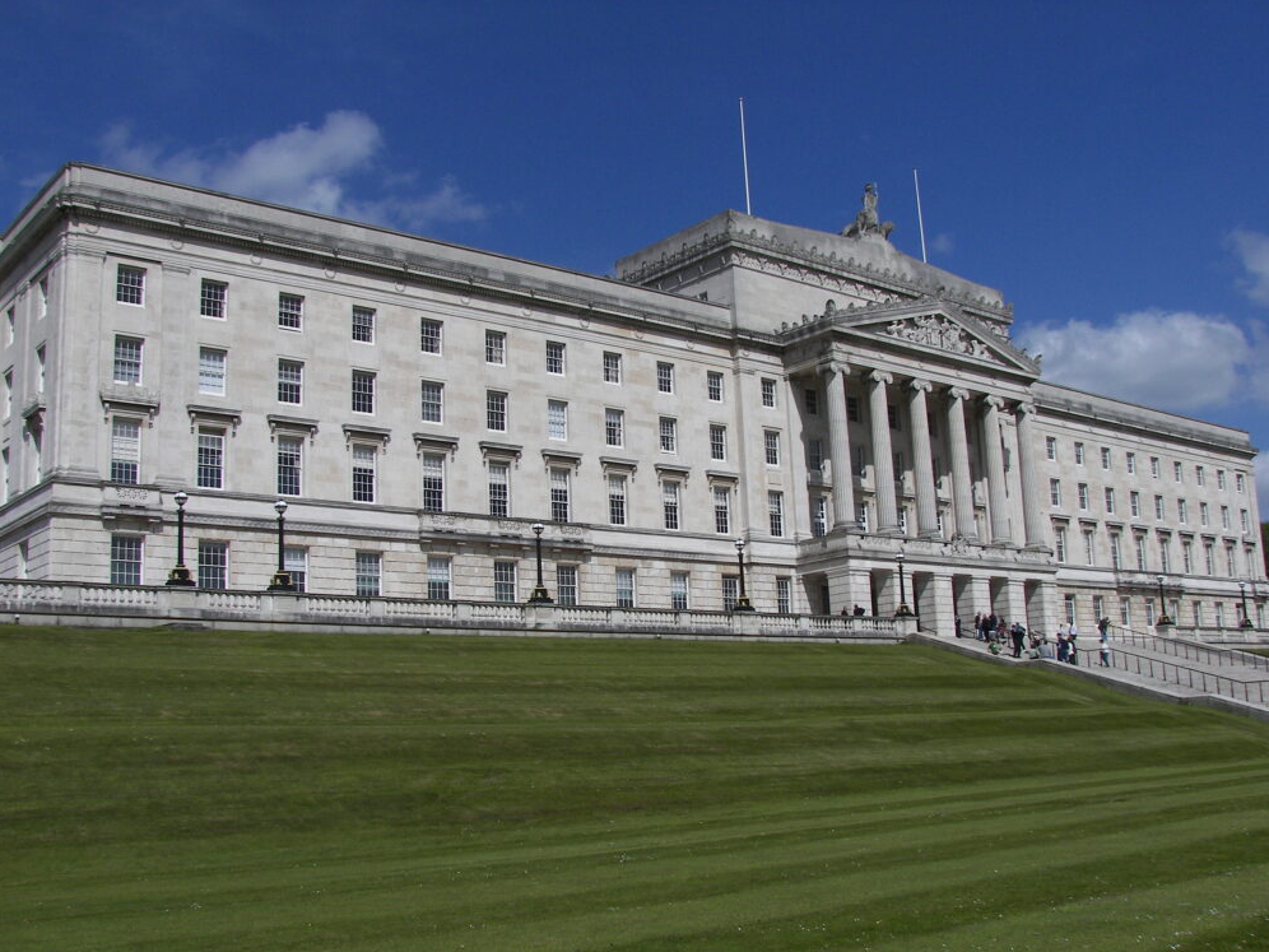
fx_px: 1356
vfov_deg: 38.7
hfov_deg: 50.1
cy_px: 483
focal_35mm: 37
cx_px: 647
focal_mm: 6
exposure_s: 1/1000
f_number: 5.6
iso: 64
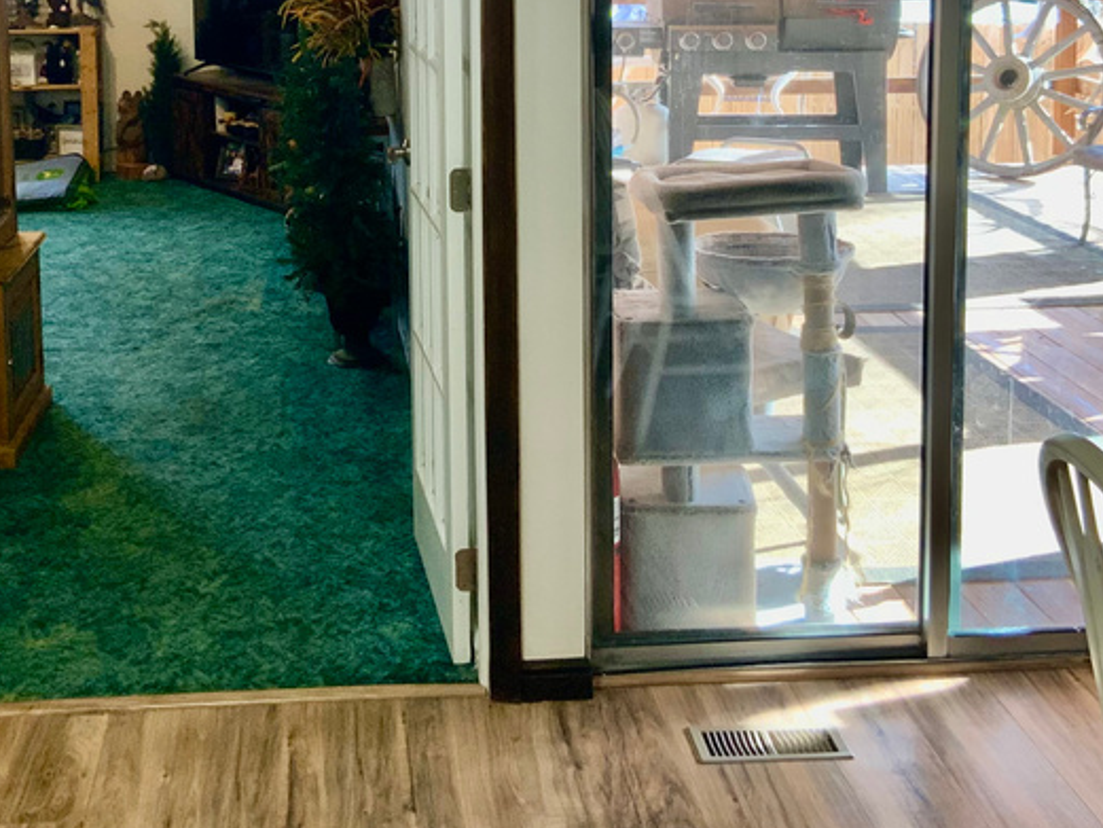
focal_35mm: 57
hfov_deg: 33.6
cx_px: 428
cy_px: 110
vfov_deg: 25.0
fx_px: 1817
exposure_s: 1/60
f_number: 1.8
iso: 50
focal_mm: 3
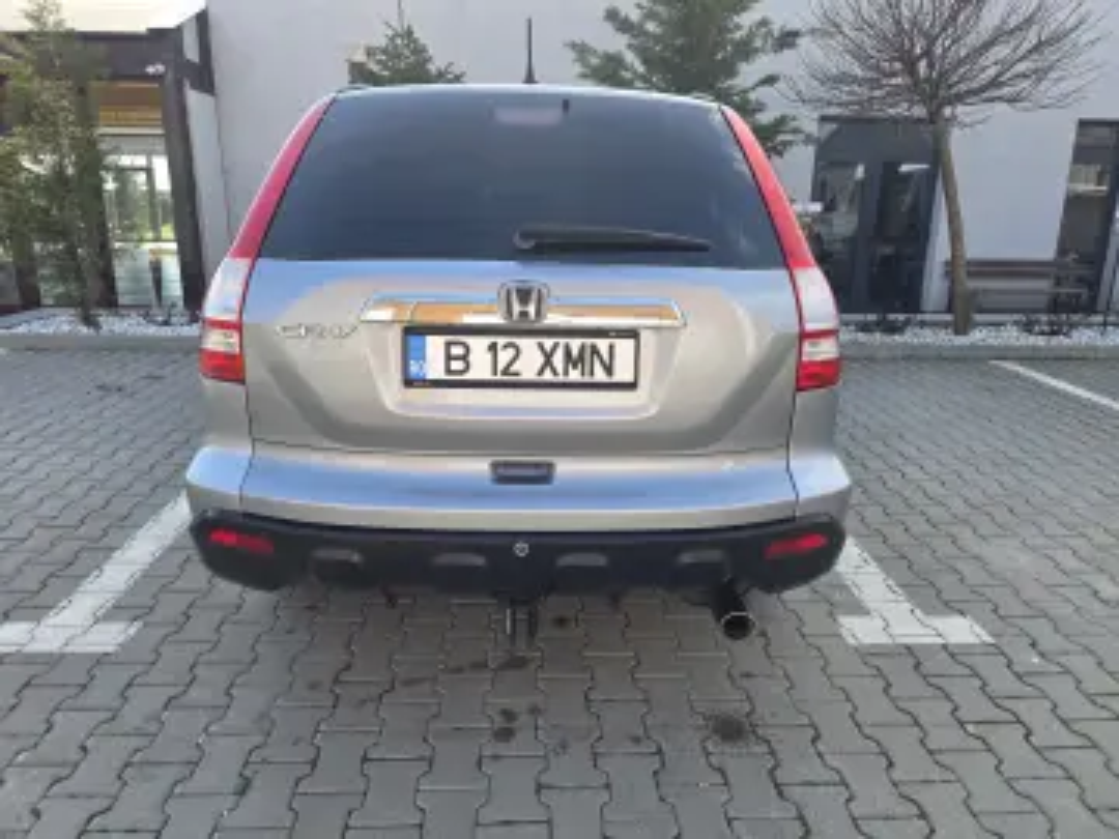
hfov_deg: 73.9
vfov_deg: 58.9
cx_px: 560
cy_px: 420
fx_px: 744
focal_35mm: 23
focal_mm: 6.3
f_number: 1.7
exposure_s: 1/1497
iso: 80
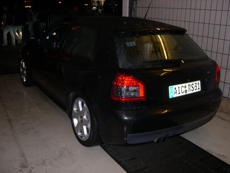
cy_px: 86
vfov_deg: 37.7
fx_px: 252
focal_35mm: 38
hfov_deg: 49.0
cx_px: 115
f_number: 2.8
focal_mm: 8
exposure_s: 1/60
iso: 133
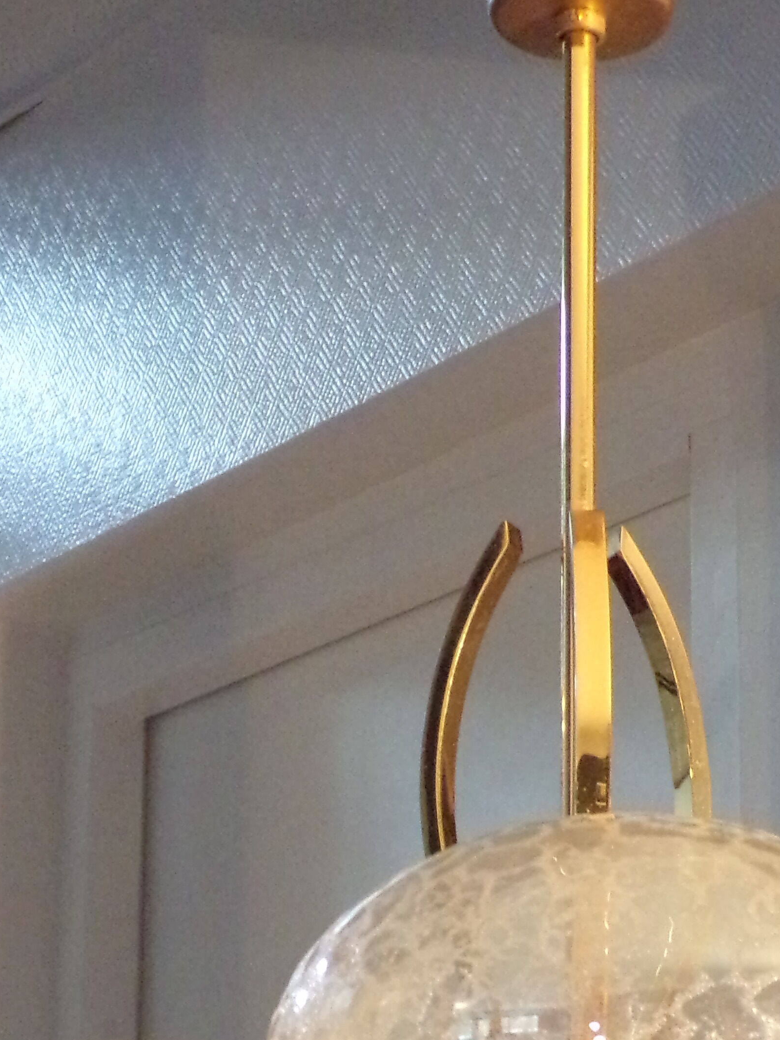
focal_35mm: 106
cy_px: 840
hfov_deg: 13.9
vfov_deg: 18.4
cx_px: 556
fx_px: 3184
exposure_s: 1/12
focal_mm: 8.7
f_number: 3.5
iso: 800
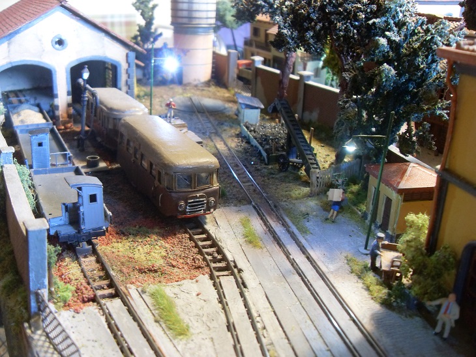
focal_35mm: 34
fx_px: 468
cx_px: 238
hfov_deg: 53.9
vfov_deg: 41.8
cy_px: 178
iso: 200
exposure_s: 1/6
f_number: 2.8
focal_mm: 6.3
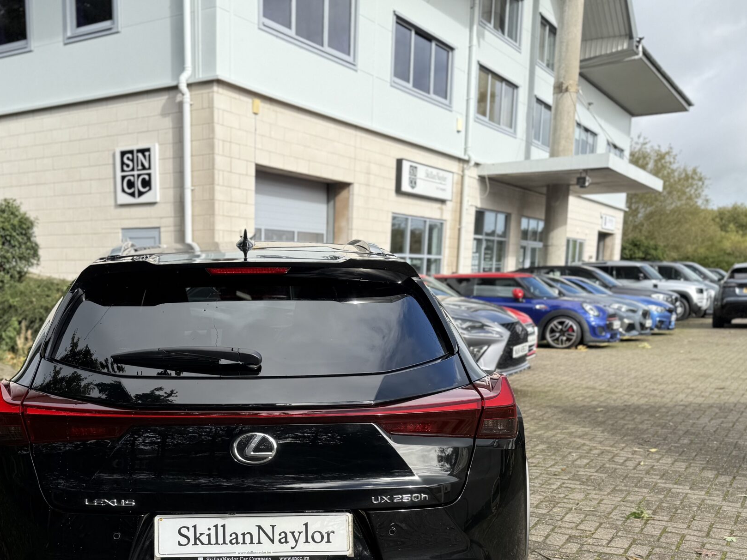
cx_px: 249
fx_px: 820
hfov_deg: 48.2
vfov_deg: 36.6
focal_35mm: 38
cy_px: 436
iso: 80
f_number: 1.78
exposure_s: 1/2000
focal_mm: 6.76
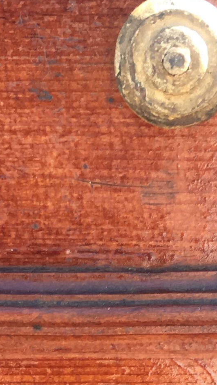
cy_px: 550
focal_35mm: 135
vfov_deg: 14.9
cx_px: 124
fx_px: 1381
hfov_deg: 9.0
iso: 32
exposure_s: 1/100
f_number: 2.2
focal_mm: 4.15
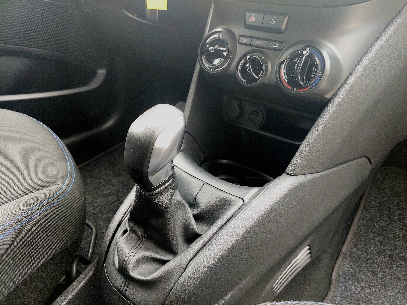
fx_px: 294
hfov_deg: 69.4
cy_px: 152
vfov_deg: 54.9
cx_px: 204
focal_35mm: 25
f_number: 1.8
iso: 200
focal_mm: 5.23
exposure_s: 1/100
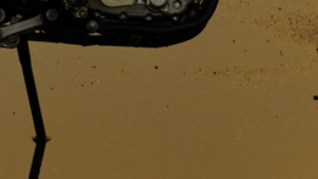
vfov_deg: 1.9
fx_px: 5449
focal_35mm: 646
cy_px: 183
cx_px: 132
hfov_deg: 3.3
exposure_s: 1/250
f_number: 6.3
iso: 100
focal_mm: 201
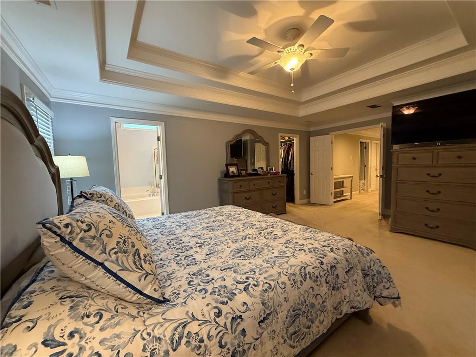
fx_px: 193
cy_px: 178
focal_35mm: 14
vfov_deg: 85.7
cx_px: 238
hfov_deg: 102.1
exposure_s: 1/60
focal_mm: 2.22
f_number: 2.2
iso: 400
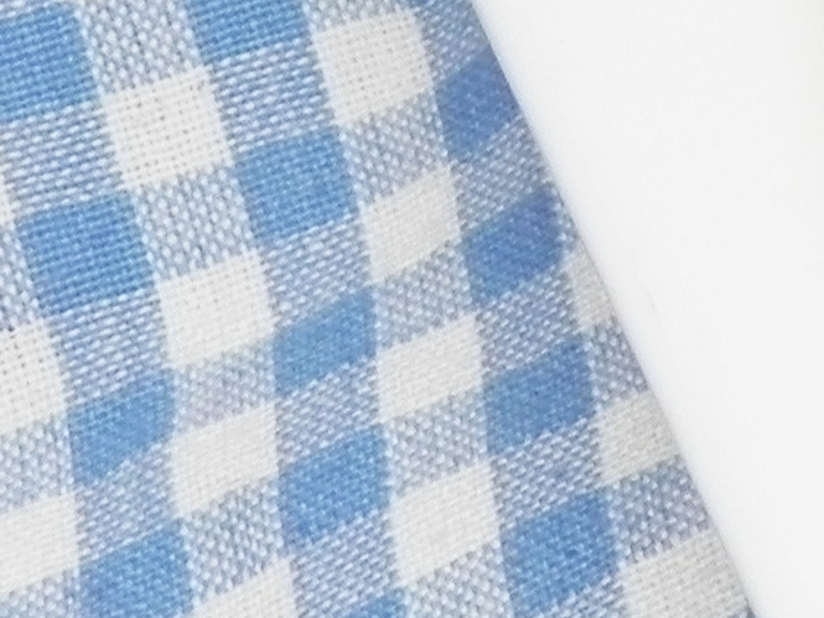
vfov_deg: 9.2
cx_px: 2028
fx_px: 3786
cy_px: -198
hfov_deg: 10.5
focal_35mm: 159
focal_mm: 5.2
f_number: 2.8
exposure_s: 1/55.6
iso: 160
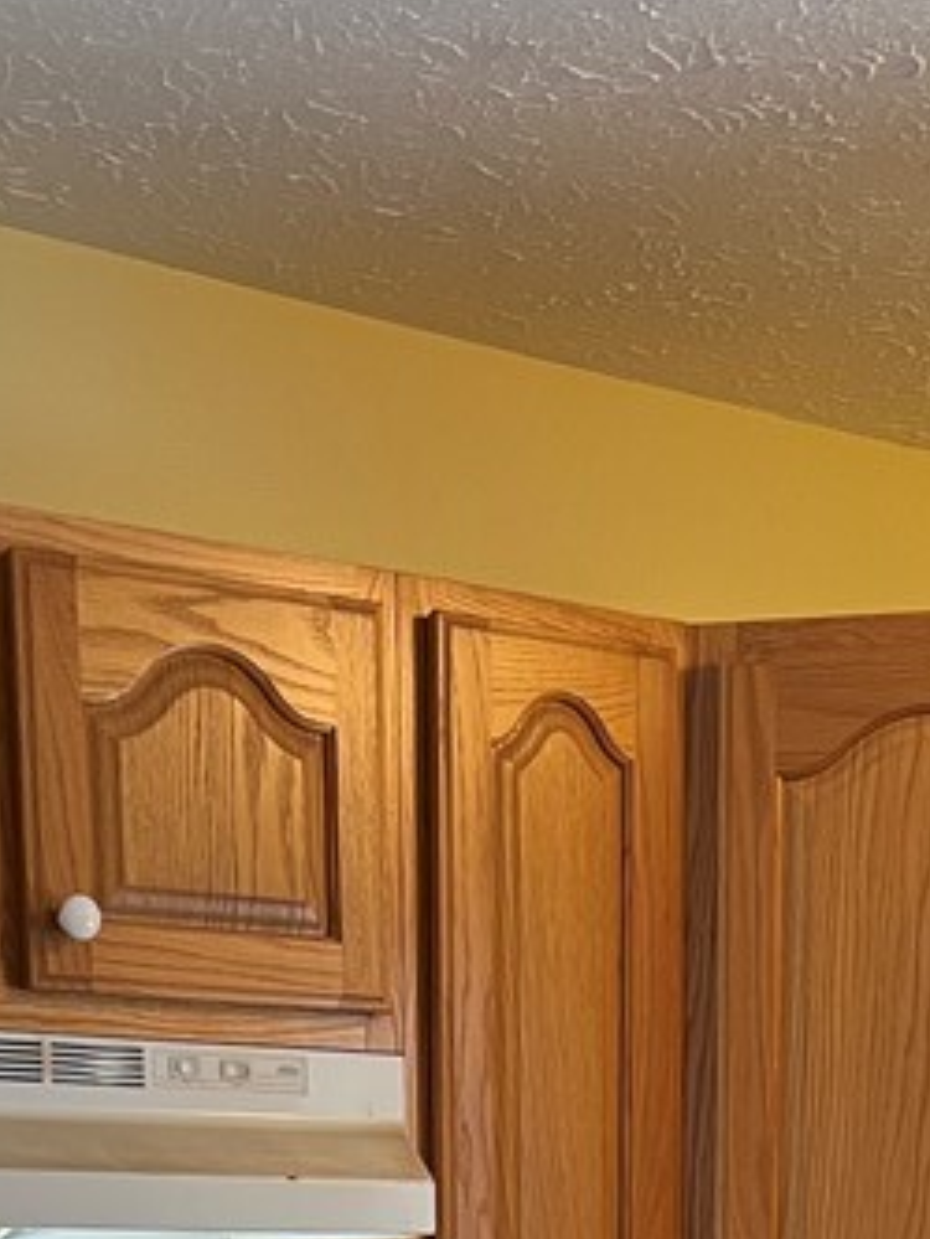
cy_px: 1782
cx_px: 517
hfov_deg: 18.4
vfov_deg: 21.2
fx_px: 2864
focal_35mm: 80
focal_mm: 5.7
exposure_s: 1/60
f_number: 1.5
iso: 160
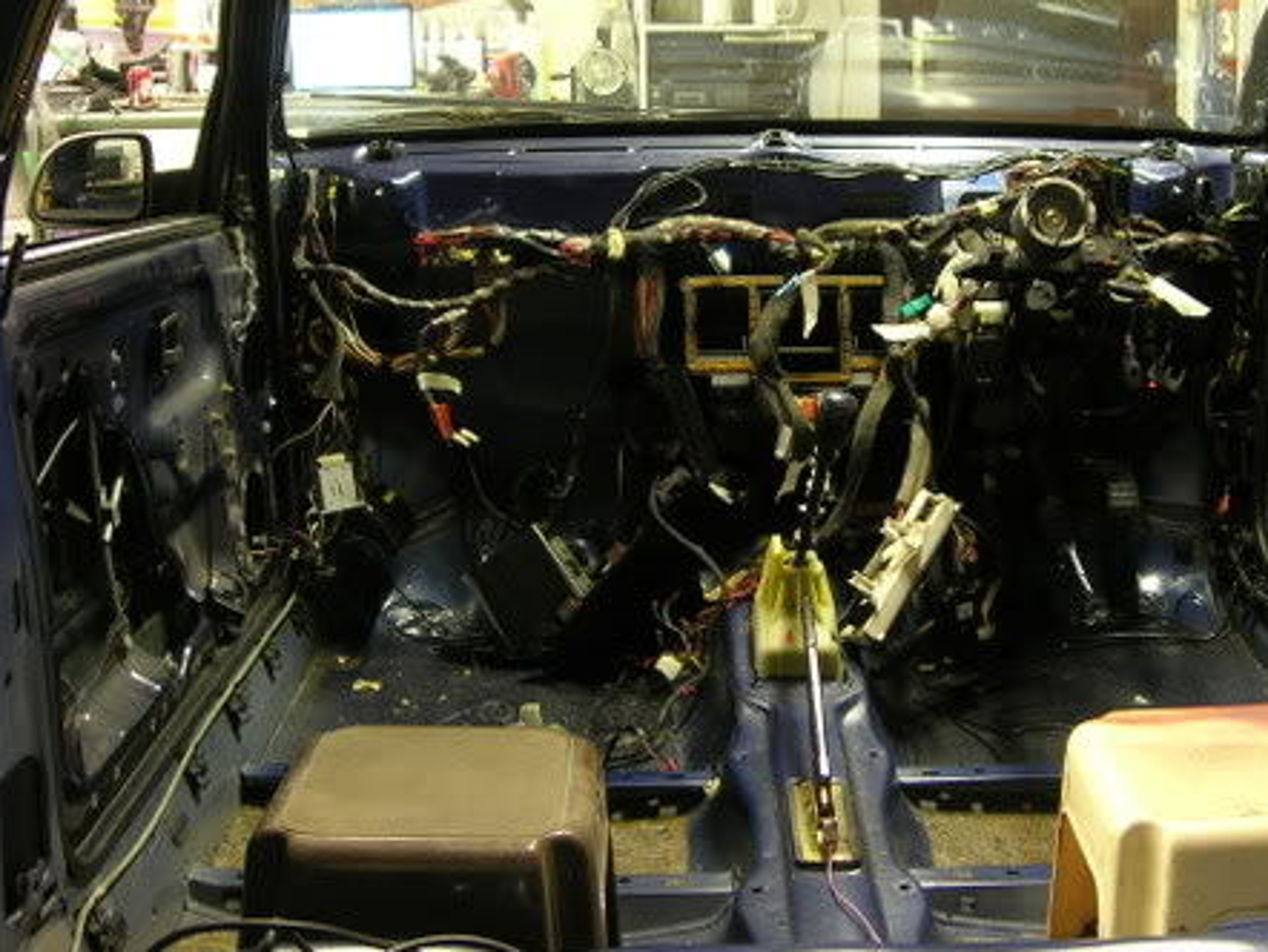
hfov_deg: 34.7
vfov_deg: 26.5
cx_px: 795
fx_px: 2016
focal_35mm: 55
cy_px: 358
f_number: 2.8
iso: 101
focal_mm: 7.8
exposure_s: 1/3.4
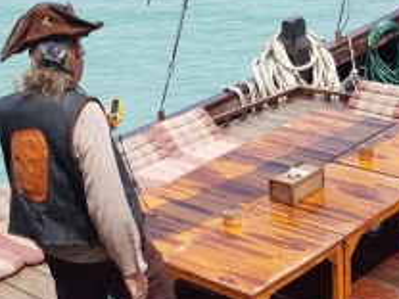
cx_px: 182
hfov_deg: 26.0
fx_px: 864
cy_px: 318
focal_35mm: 75
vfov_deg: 19.0
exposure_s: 1/1612
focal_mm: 4.2
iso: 40
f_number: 1.7
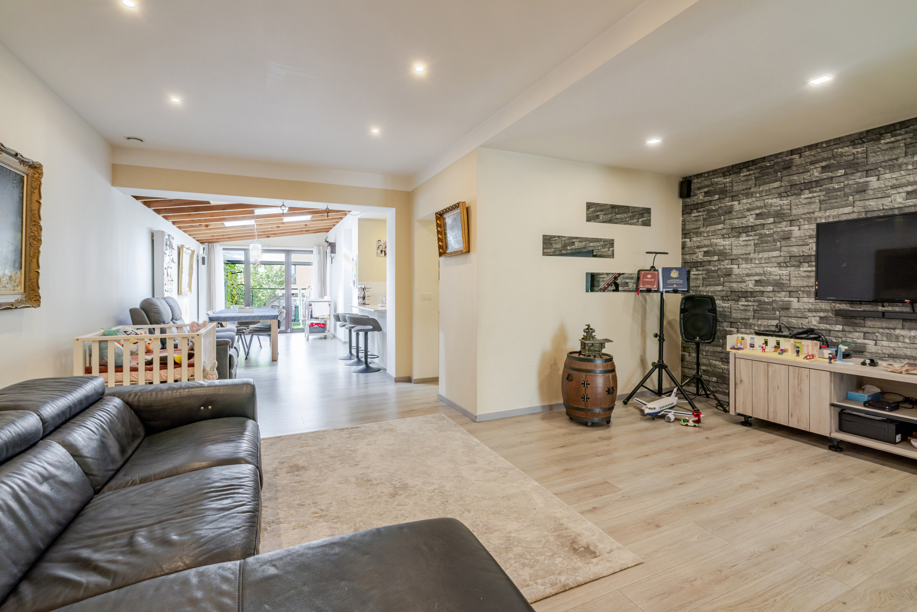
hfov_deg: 96.7
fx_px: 408
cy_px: 306
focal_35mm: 16
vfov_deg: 73.8
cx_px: 458
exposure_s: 1/80
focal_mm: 16
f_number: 11
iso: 250
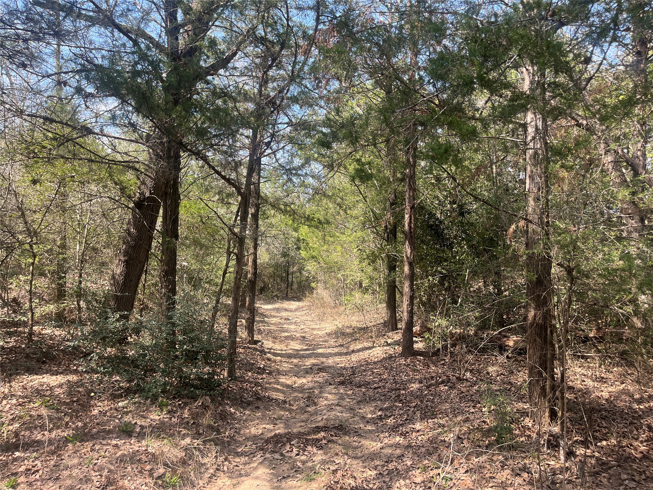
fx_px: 490
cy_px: 245
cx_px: 326
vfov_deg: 53.1
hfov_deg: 67.3
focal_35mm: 26
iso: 50
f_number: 1.6
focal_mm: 5.1
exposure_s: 1/487
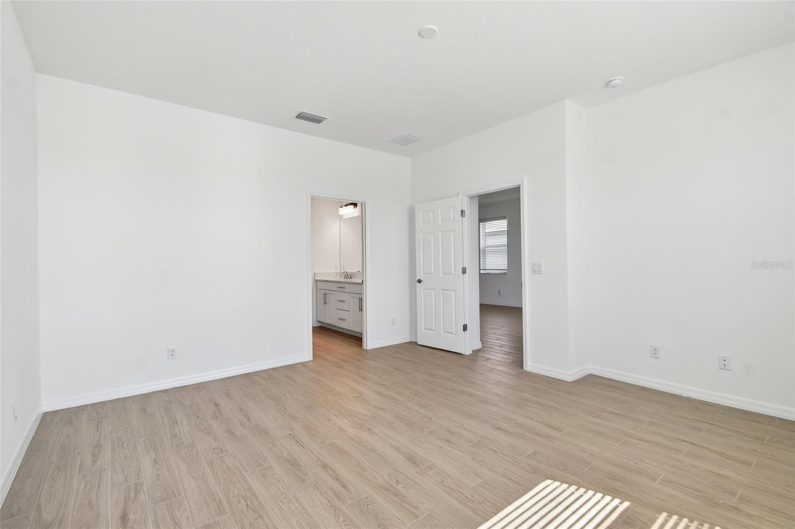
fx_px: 331
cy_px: 264
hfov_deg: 100.4
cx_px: 398
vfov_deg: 77.3
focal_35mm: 15
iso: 100
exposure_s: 1/60
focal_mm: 10
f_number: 7.1
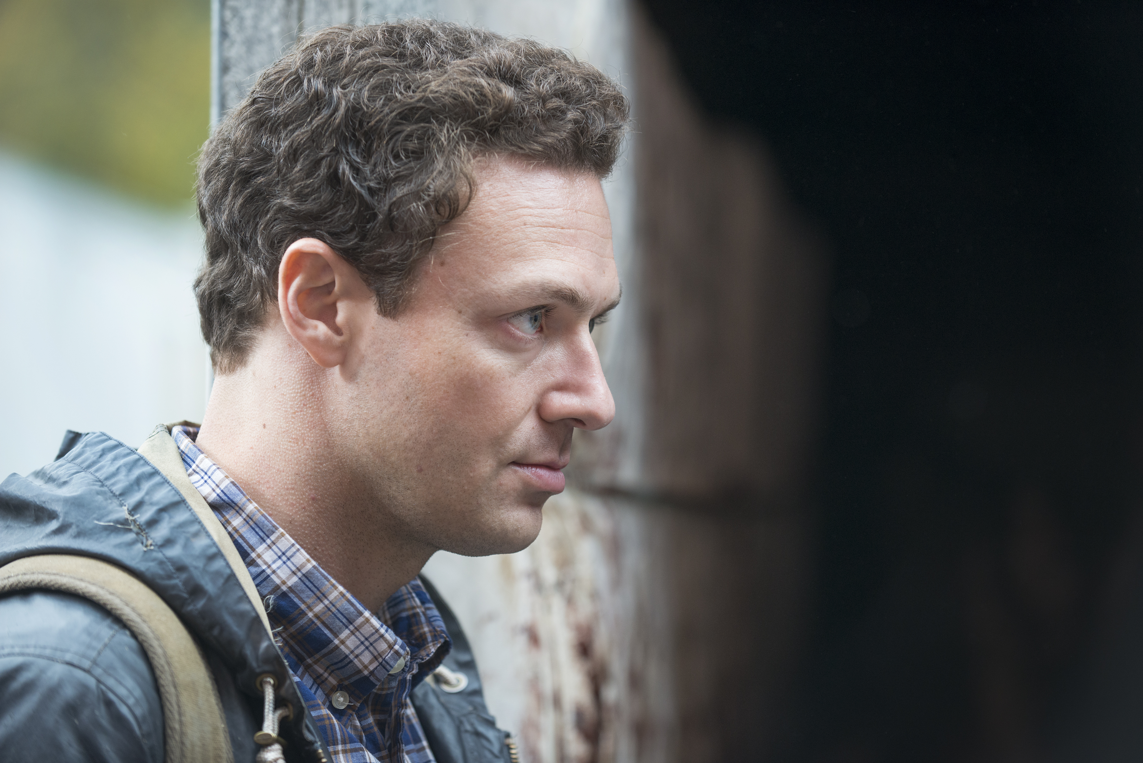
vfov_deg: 11.0
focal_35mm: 125
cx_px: 572
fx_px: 3970
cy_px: 382
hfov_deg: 16.4
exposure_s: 1/160
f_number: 3.5
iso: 800
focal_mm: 125
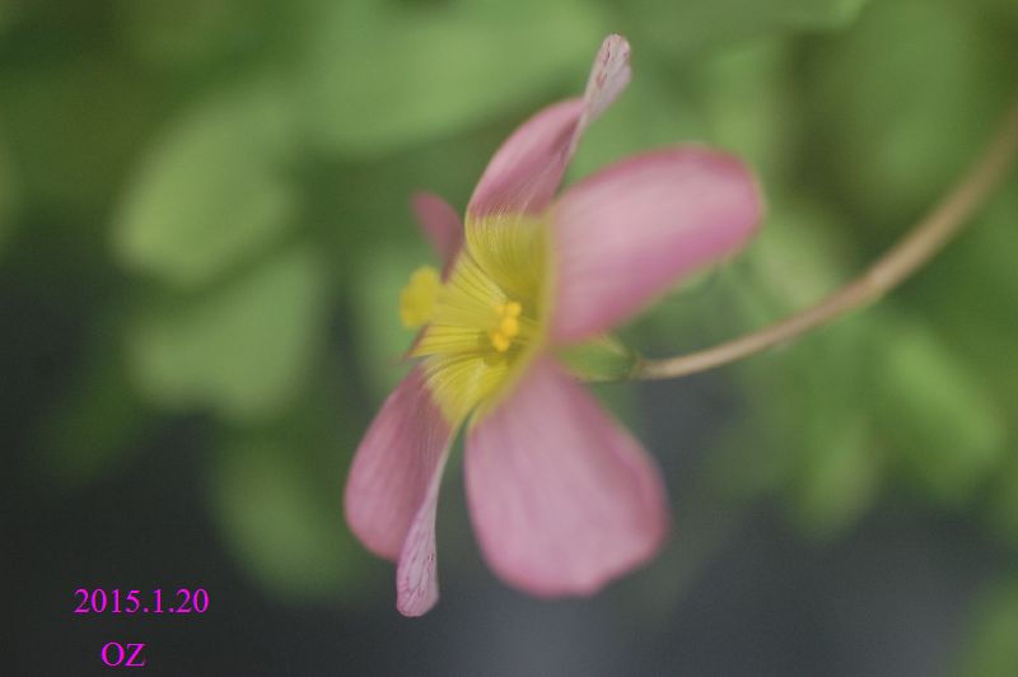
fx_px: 3814
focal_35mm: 135
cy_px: 338
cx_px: 509
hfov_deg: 15.2
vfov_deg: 10.1
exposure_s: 1/250
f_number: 4.5
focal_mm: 90
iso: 400
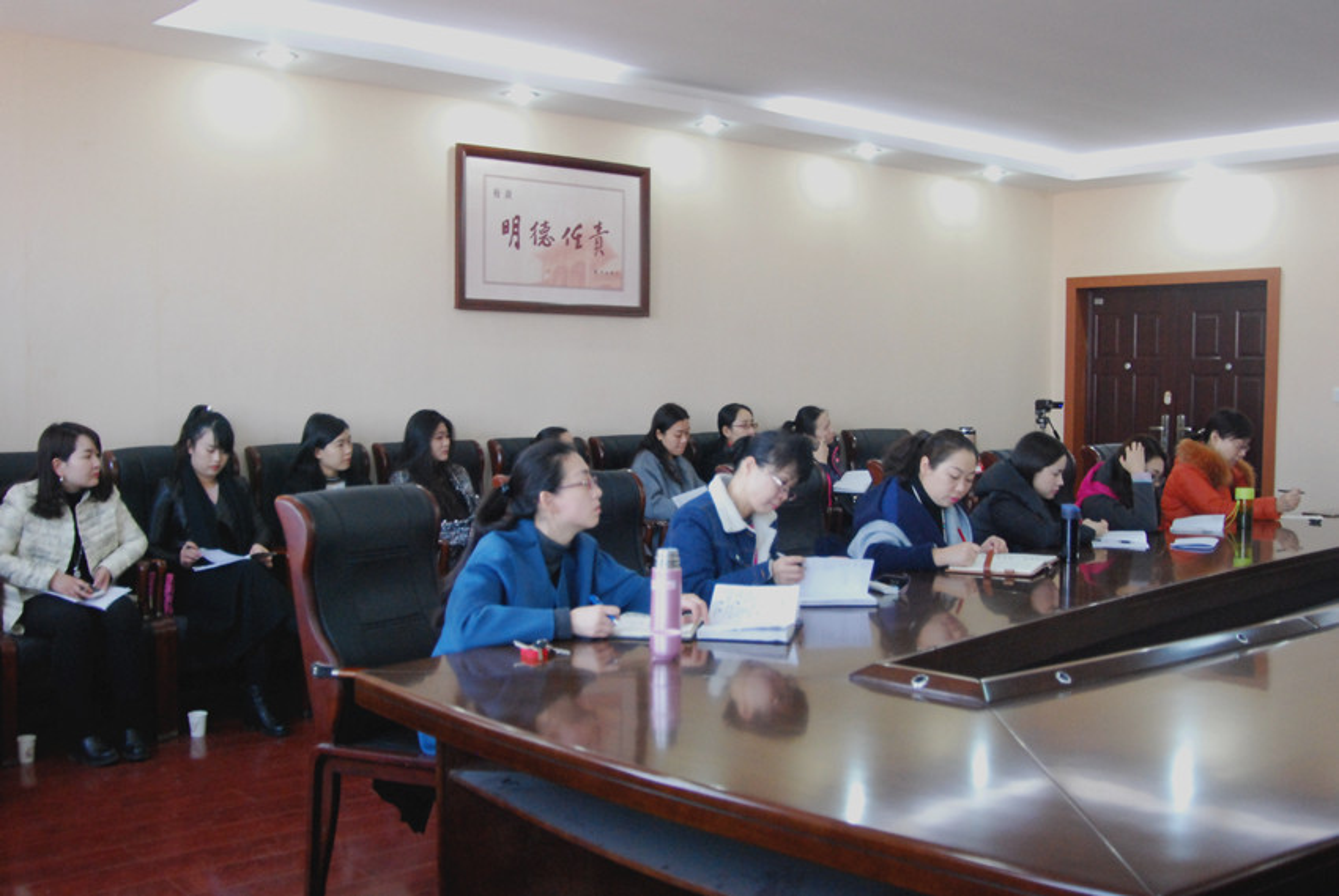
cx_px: 670
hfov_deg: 53.1
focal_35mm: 36
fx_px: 1341
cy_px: 448
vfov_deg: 37.0
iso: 1600
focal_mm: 24
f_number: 4
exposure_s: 1/60
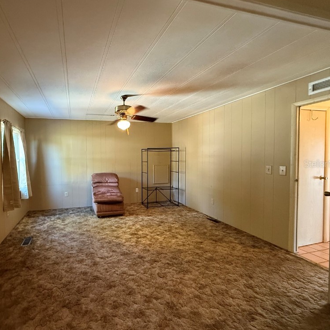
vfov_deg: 84.0
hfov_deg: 82.0
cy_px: 163
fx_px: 183
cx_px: 119
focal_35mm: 17
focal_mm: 2.22
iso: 640
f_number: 2.2
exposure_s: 1/60
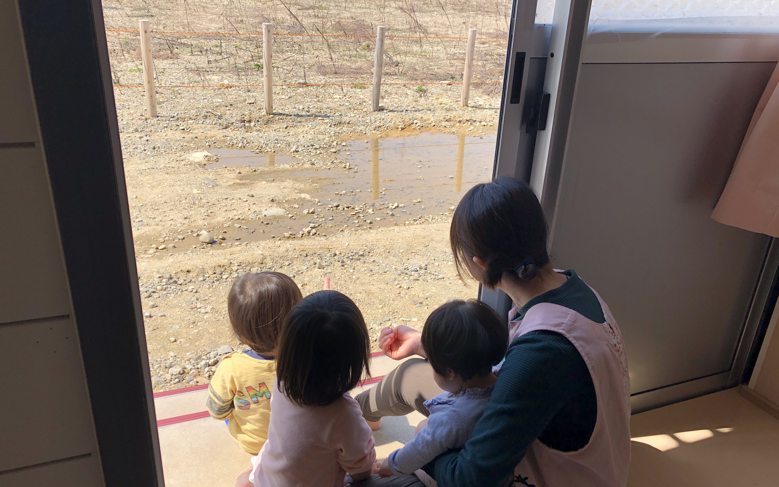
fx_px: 679
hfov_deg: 59.6
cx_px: 412
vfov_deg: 39.1
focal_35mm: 32
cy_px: 314
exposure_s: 1/960
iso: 20
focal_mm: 3.99
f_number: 1.8
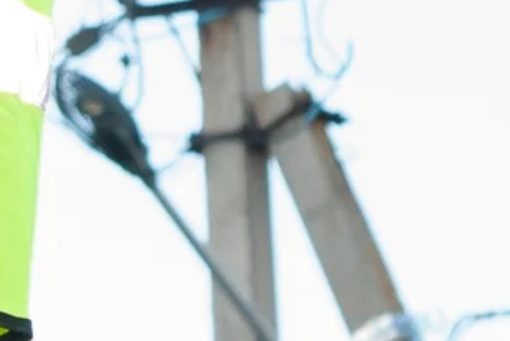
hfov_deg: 3.6
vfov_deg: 2.4
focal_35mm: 562
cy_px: -584
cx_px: -992
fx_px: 7972
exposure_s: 1/60
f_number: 6.3
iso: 100
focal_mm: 50
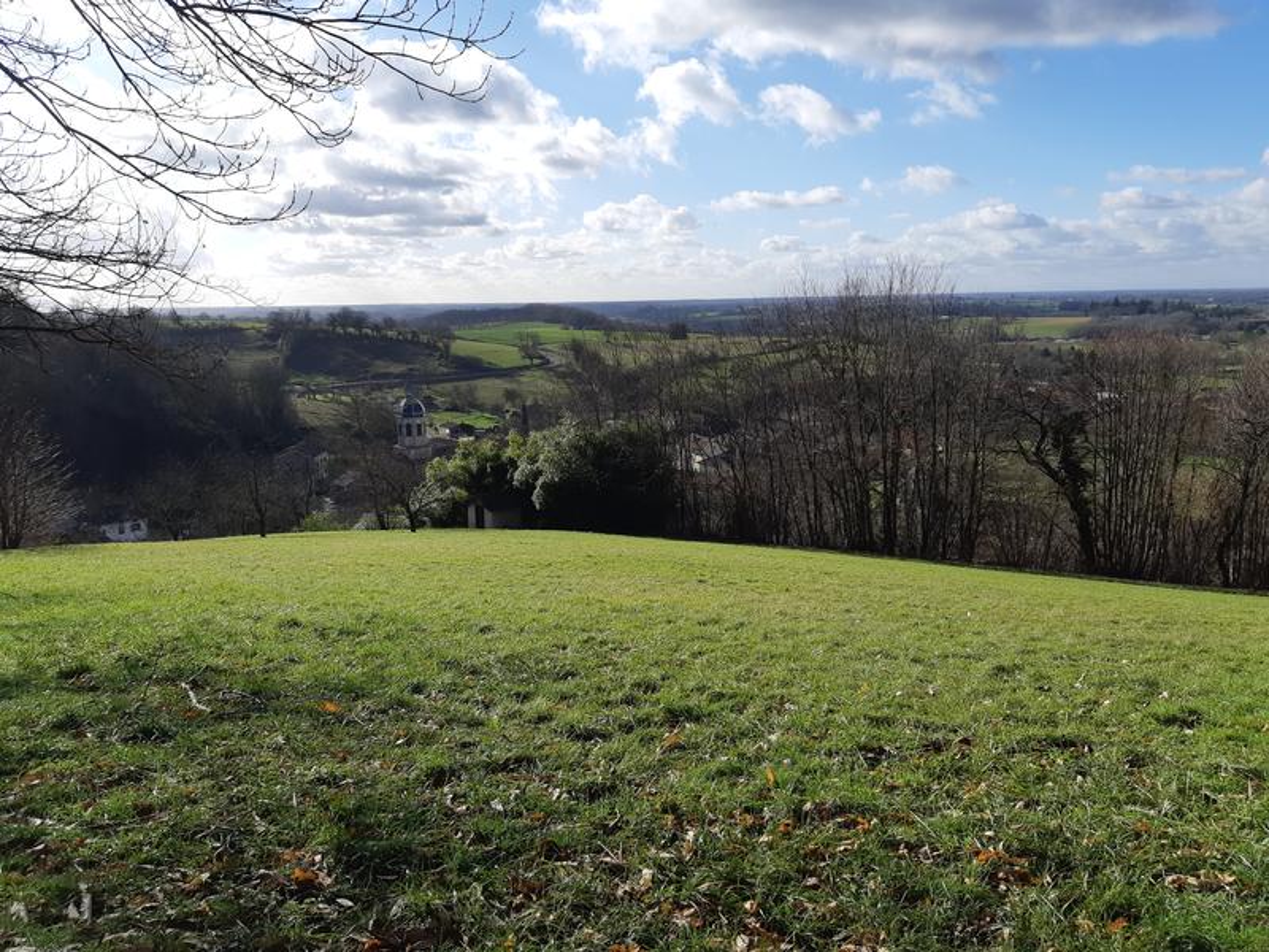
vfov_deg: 53.1
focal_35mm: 26
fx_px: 953
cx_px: 634
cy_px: 476
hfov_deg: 67.3
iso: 40
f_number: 1.7
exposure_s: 1/2525
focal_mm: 3.93
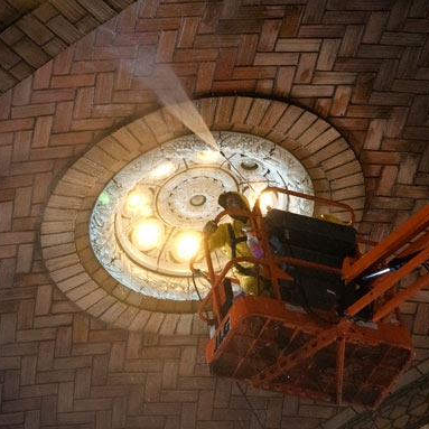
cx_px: 141
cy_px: 214
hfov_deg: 12.9
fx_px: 1893
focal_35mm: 135
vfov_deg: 12.9
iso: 1600
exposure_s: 1/160
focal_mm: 70
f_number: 4.5
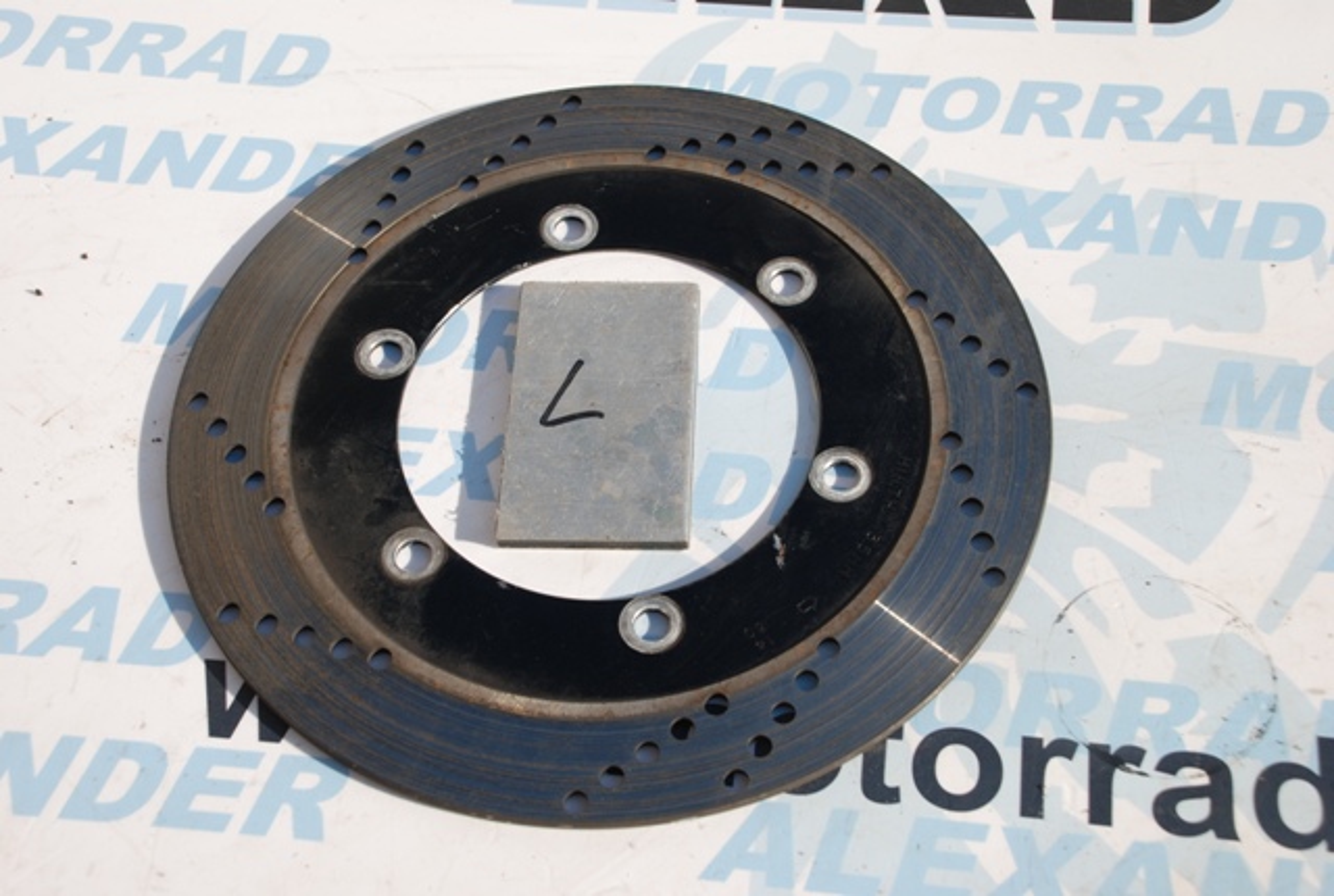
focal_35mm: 57
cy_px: 448
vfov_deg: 23.9
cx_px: 667
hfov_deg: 35.0
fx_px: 2117
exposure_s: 1/200
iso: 100
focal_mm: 38
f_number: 7.1
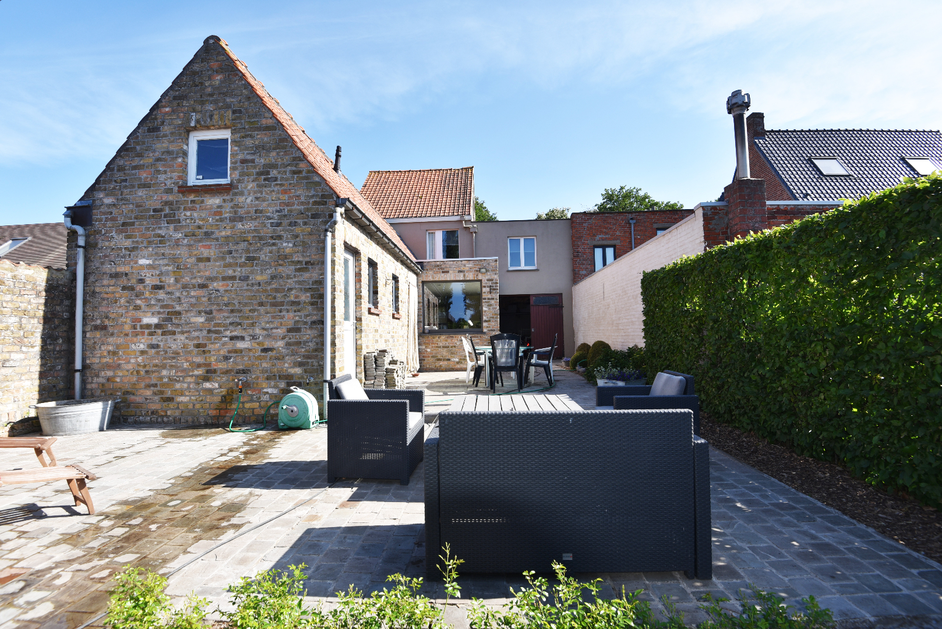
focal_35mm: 16
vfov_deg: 73.8
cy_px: 314
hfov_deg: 96.7
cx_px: 471
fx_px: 419
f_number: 8
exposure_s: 1/200
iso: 100
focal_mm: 16
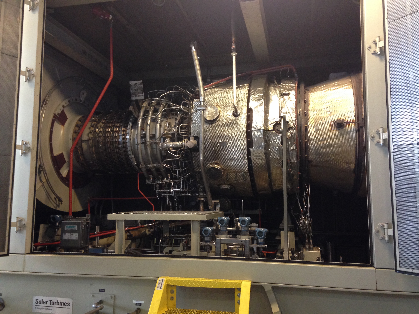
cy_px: 157
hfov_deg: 55.4
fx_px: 399
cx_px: 210
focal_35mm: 33
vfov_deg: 42.9
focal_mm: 4.12
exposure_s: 1/20
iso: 200
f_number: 2.4
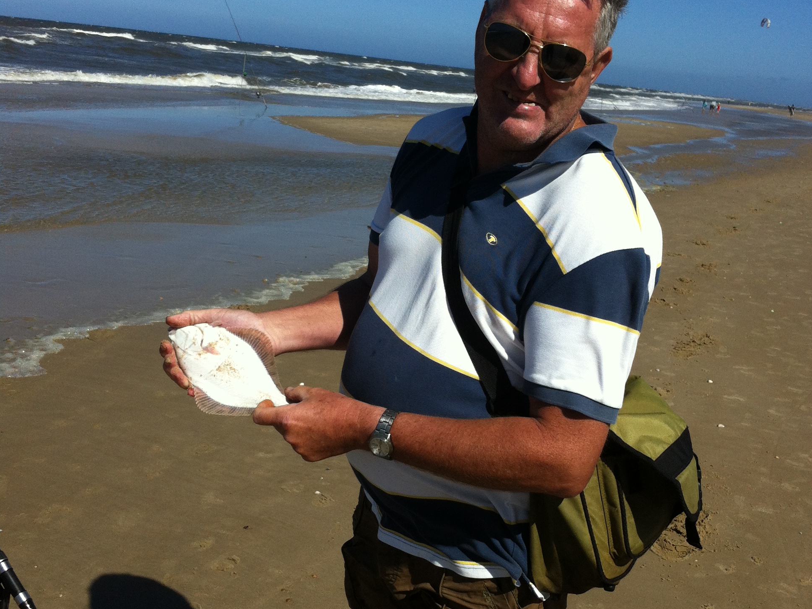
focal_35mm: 47
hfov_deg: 40.4
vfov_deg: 30.9
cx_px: 407
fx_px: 1103
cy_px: 329
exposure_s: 1/2033
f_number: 2.8
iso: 80
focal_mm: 3.85
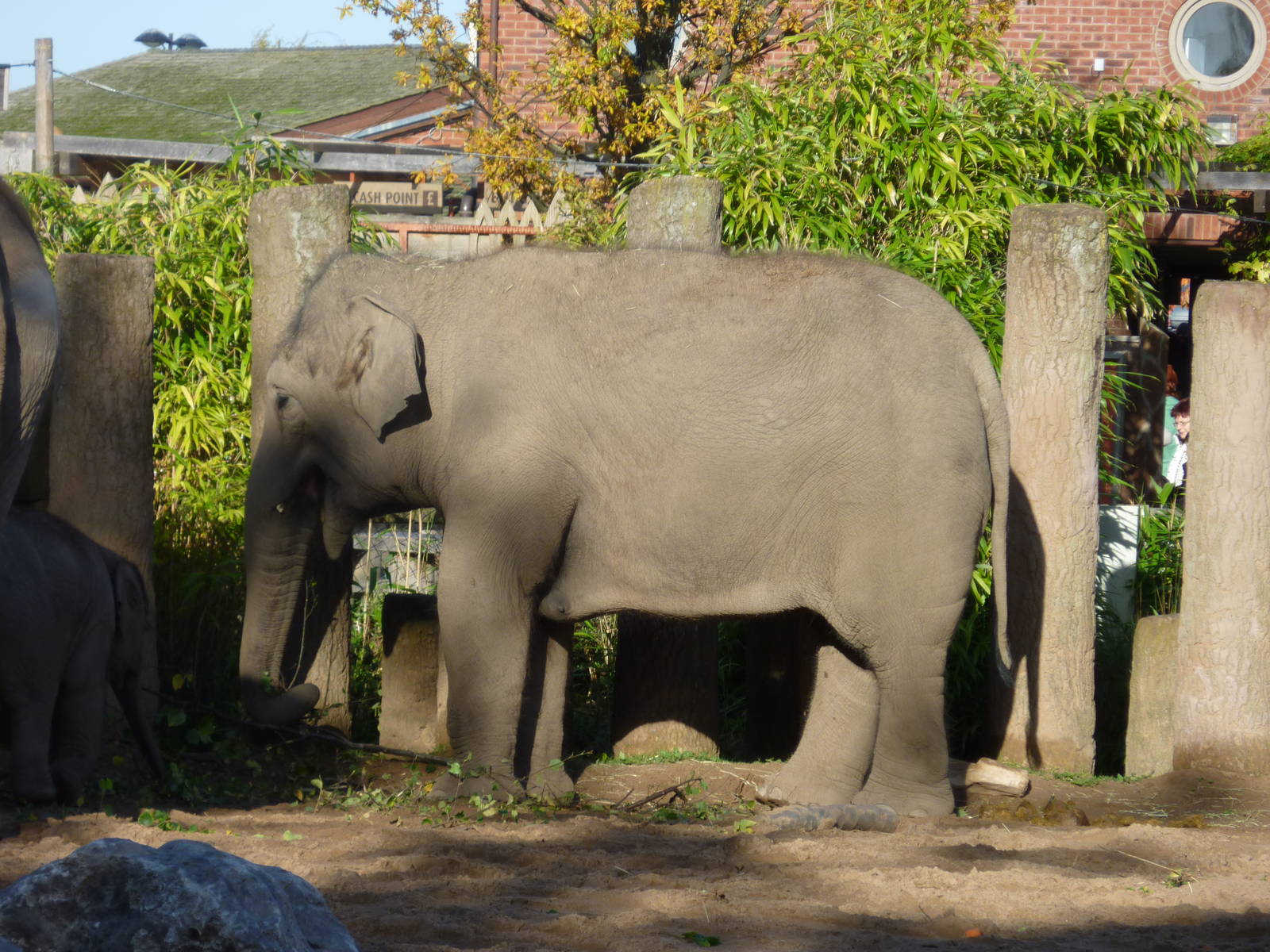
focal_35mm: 200
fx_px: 7338
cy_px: 476
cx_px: 635
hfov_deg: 9.9
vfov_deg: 7.4
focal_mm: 36
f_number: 5.9
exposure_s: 1/200
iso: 80
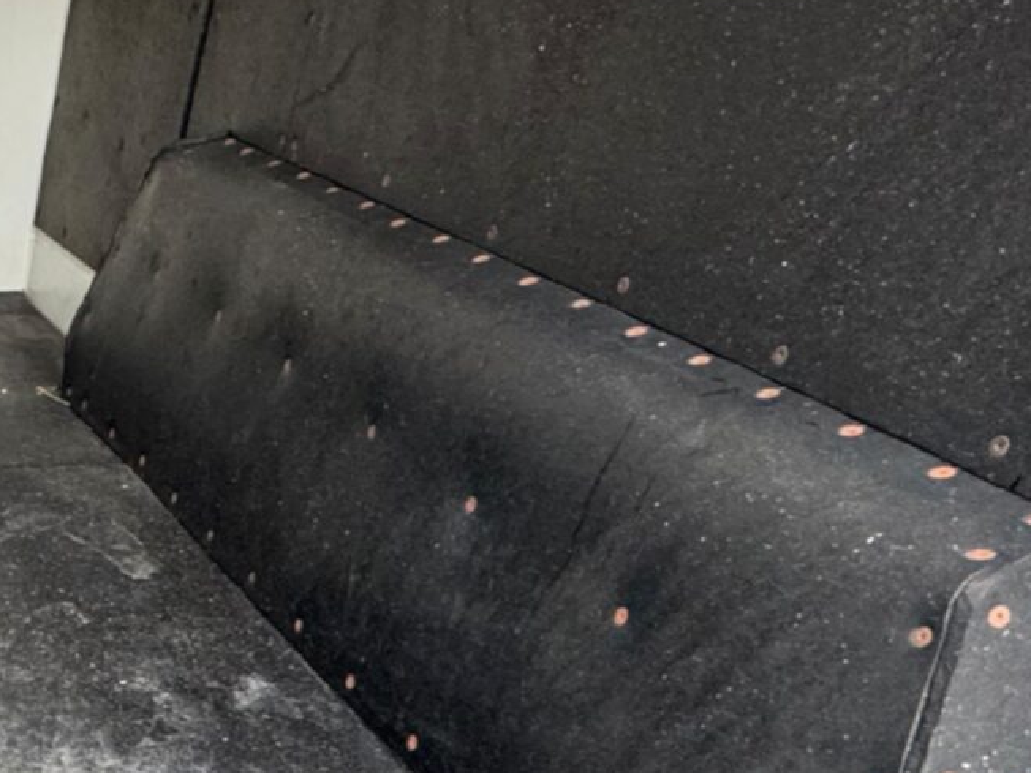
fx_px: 1638
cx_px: -484
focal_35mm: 55
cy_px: 866
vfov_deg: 24.6
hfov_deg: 26.3
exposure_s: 1/99
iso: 250
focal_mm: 2.22
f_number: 2.2
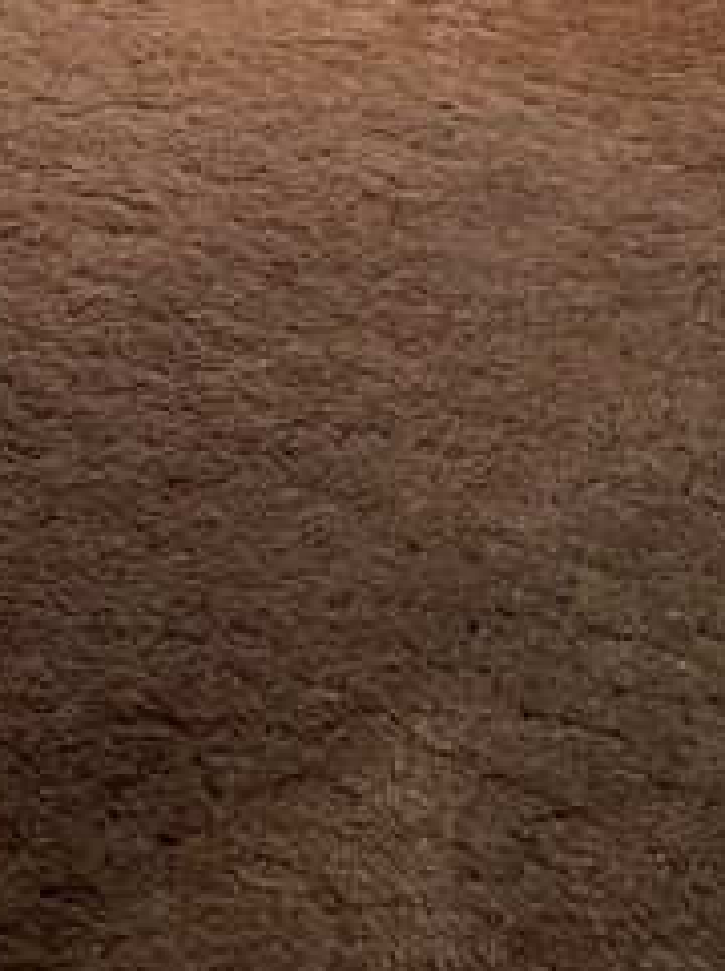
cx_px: -218
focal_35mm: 83
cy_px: -290
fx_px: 2324
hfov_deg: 16.7
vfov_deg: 21.4
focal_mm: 5.1
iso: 640
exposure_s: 1/33
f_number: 1.6
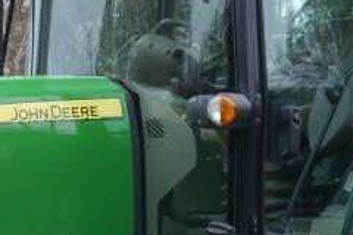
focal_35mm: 151
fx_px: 1481
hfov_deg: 13.5
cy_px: 291
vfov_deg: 9.0
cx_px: 69
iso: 160
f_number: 4
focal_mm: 17
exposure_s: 1/80
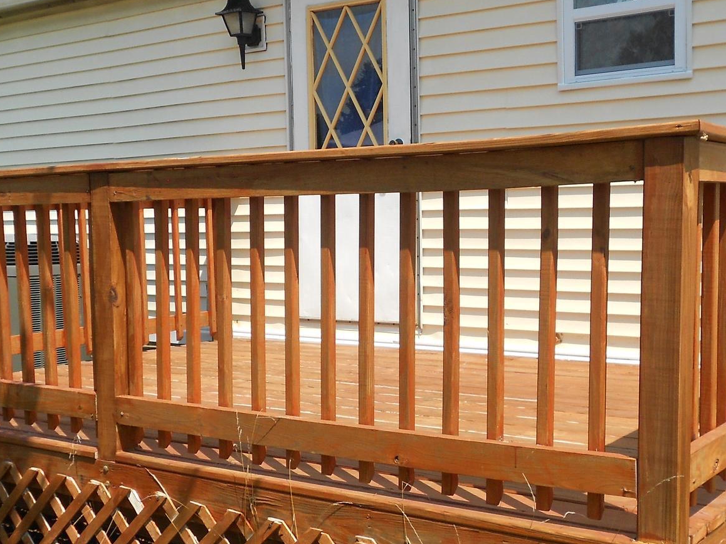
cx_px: 384
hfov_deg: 41.2
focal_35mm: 46
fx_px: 965
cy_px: 273
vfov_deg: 31.5
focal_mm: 4.6
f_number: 3.2
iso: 80
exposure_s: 1/640
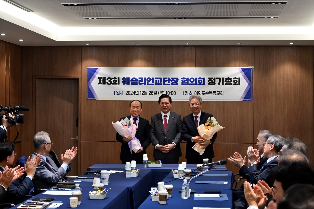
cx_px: 157
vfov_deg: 18.2
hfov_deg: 27.0
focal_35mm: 75
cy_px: 104
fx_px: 654
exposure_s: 1/80
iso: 1000
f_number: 6.3
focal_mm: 50
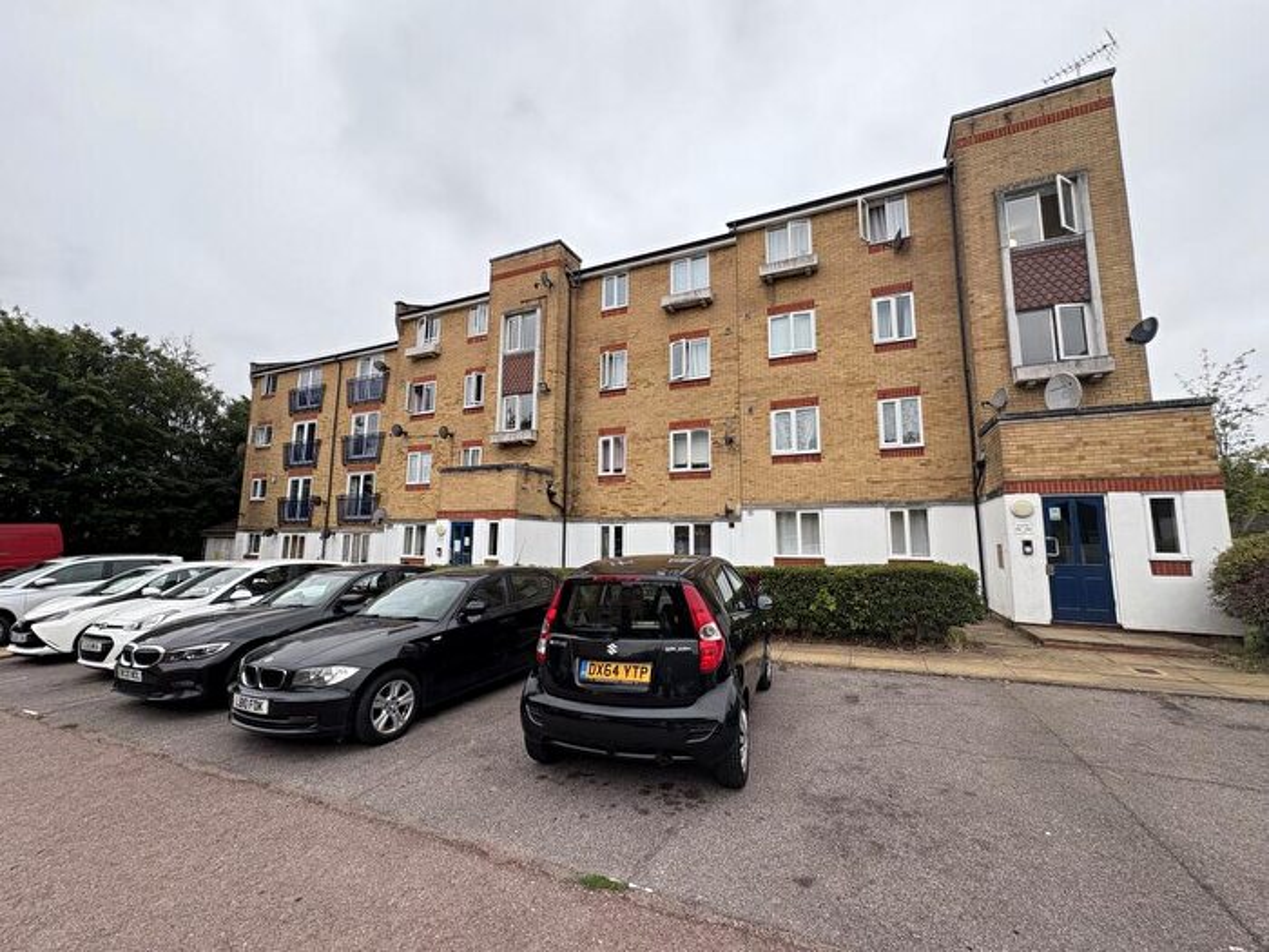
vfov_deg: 85.7
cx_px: 634
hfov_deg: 102.1
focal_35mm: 14
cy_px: 476
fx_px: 513
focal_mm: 2.22
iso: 40
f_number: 2.2
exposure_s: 1/383
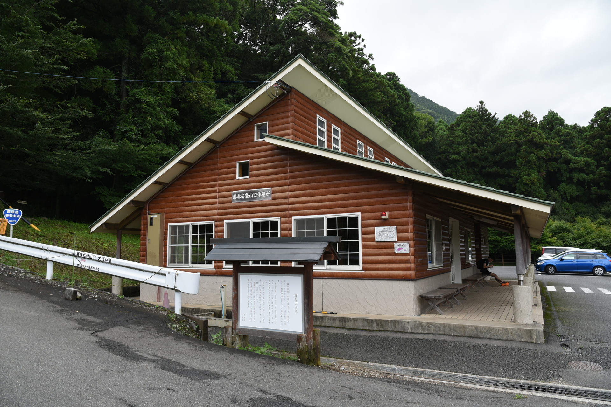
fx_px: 407
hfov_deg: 73.7
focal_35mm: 24
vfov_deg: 53.1
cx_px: 306
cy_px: 204
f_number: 8
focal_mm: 24
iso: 160
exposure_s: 1/60
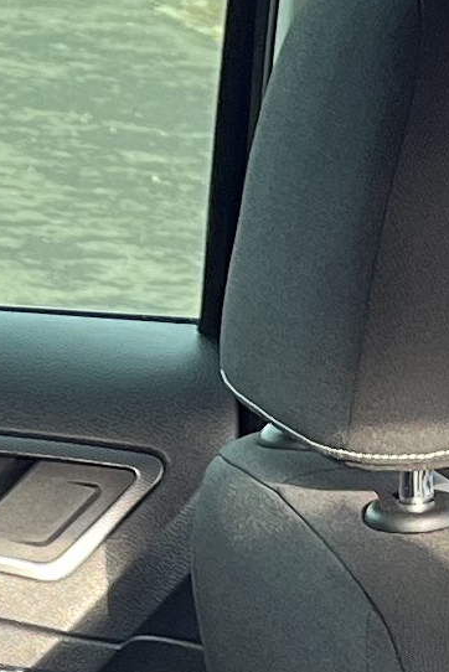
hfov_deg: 6.8
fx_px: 3755
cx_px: -92
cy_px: 1544
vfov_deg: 9.3
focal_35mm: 201
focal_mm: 5.1
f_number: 1.6
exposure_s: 1/122
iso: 80
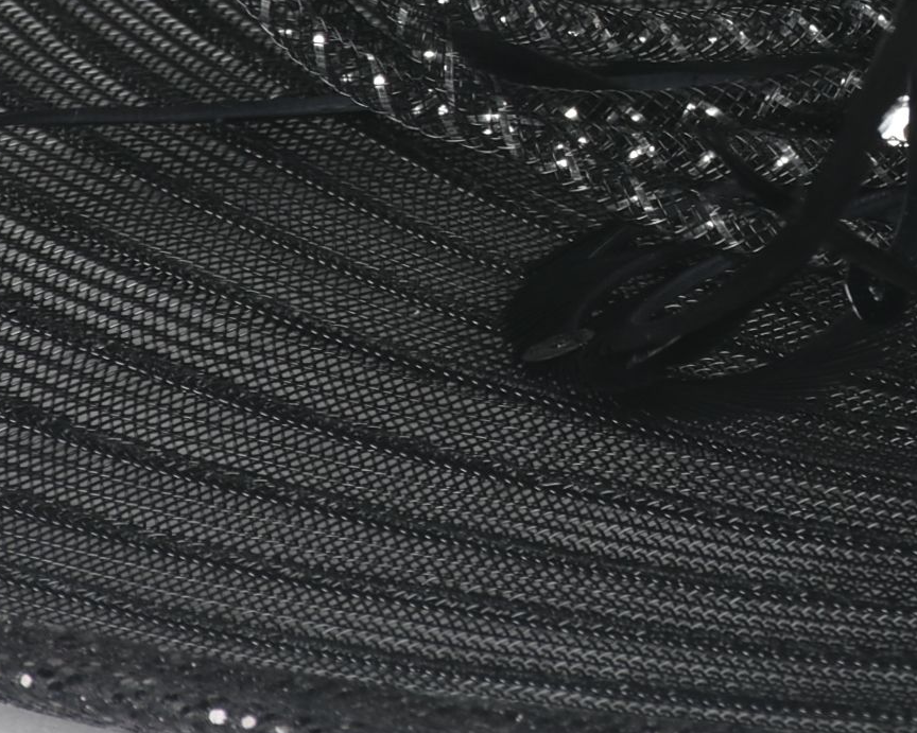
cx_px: 1420
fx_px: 18534
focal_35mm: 683
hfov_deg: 2.8
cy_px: -318
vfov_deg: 2.3
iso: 200
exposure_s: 1/125
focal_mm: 140
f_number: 13
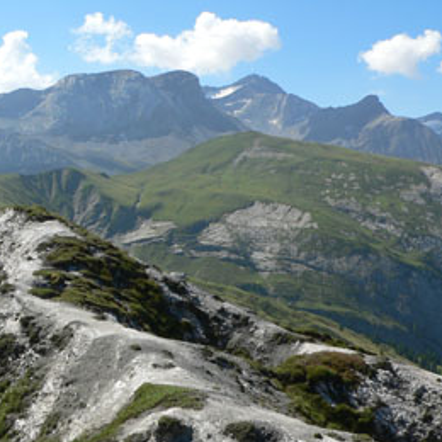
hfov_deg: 30.8
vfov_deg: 31.0
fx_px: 795
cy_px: 272
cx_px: 143
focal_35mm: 55
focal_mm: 6
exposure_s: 1/500
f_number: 4.6
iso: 80
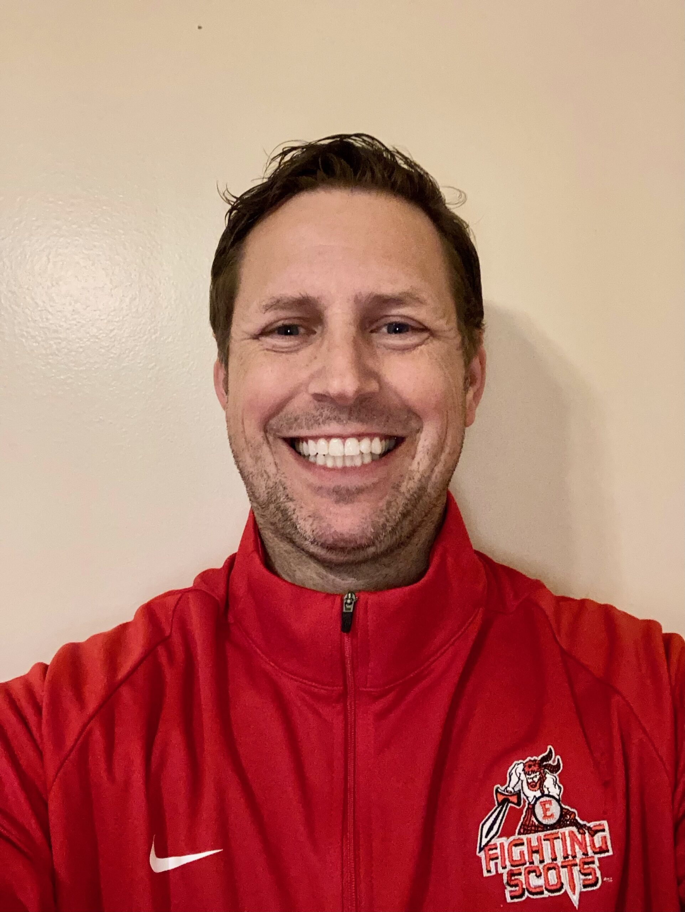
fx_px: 843
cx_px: 342
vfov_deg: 56.8
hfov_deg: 44.2
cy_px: 456
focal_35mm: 32
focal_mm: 2.87
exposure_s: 1/34
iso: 400
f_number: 2.2
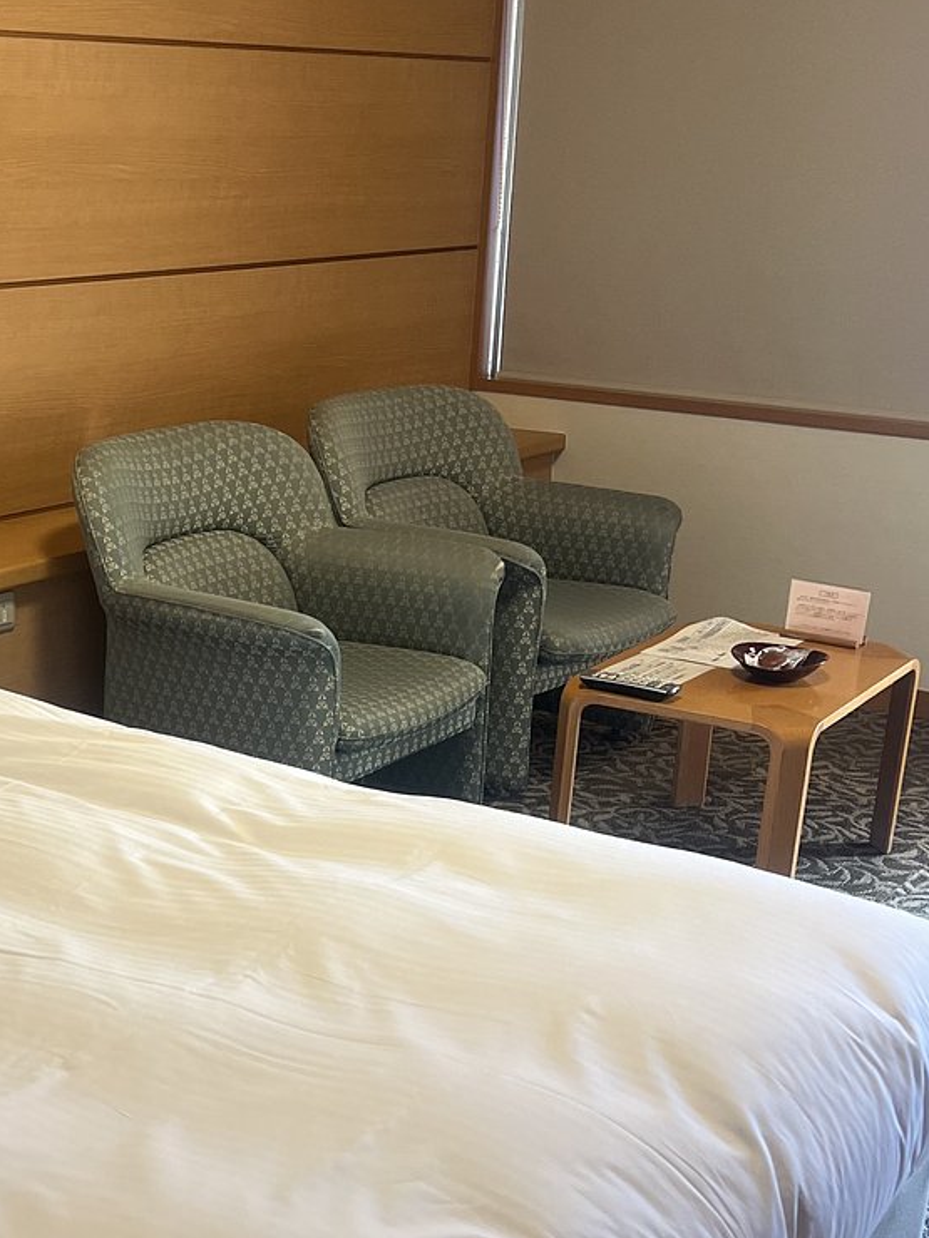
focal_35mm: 54
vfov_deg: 34.8
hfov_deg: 26.7
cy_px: 917
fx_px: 1932
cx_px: 236
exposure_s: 1/100
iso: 125
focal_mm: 5.7
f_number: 1.5
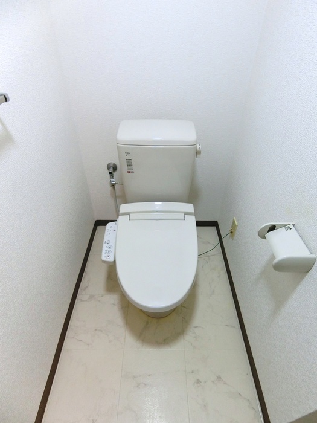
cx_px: 158
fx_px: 232
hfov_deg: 68.7
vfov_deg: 84.7
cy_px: 212
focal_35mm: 19
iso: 200
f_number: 2.7
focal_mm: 4.06
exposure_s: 1/125
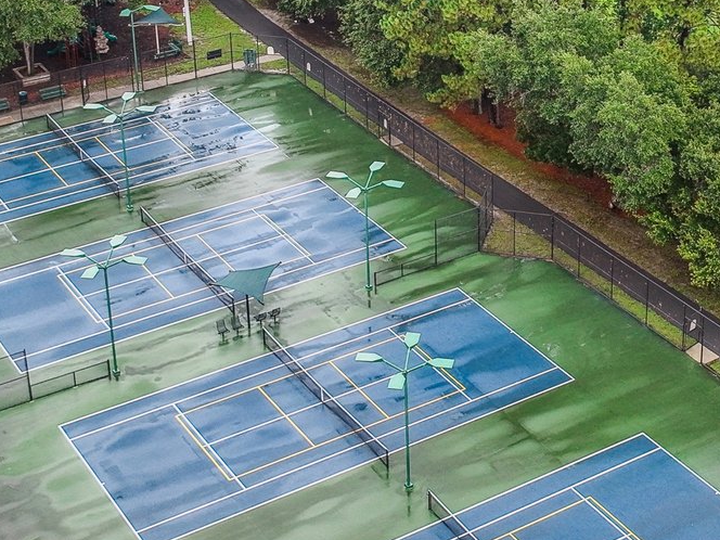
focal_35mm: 74
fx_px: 1539
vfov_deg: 19.6
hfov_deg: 26.3
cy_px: 74
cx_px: 447
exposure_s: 1/640
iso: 400
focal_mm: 12.3
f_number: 2.8
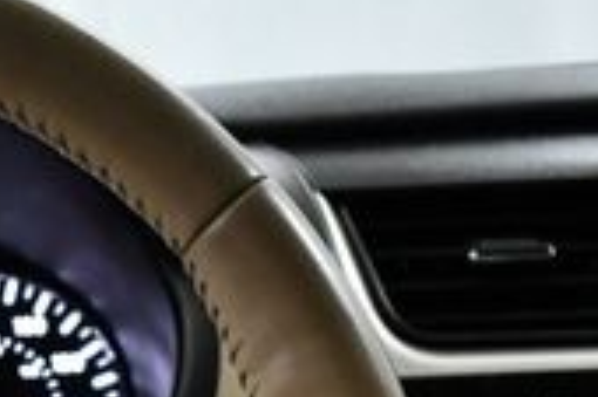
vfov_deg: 9.7
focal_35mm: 136
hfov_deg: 14.5
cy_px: 653
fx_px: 2257
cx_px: -155
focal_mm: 18
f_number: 3.5
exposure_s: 1/125
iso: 2000
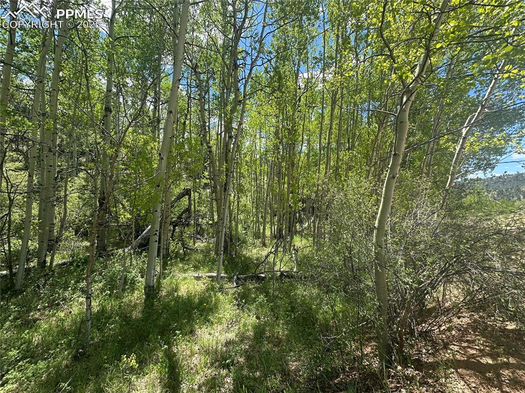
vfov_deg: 85.6
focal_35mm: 14
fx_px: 212
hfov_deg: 102.1
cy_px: 196
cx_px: 262
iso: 40
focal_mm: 2.22
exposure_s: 1/564
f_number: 2.2
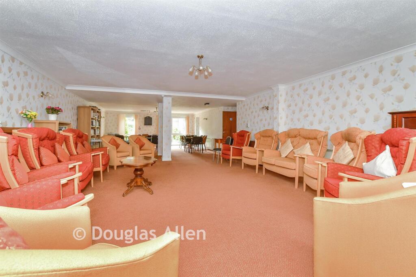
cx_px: 208
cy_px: 138
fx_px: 173
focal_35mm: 15
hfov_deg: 100.4
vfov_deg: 77.3
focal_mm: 10
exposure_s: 1/10
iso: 400
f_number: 7.1
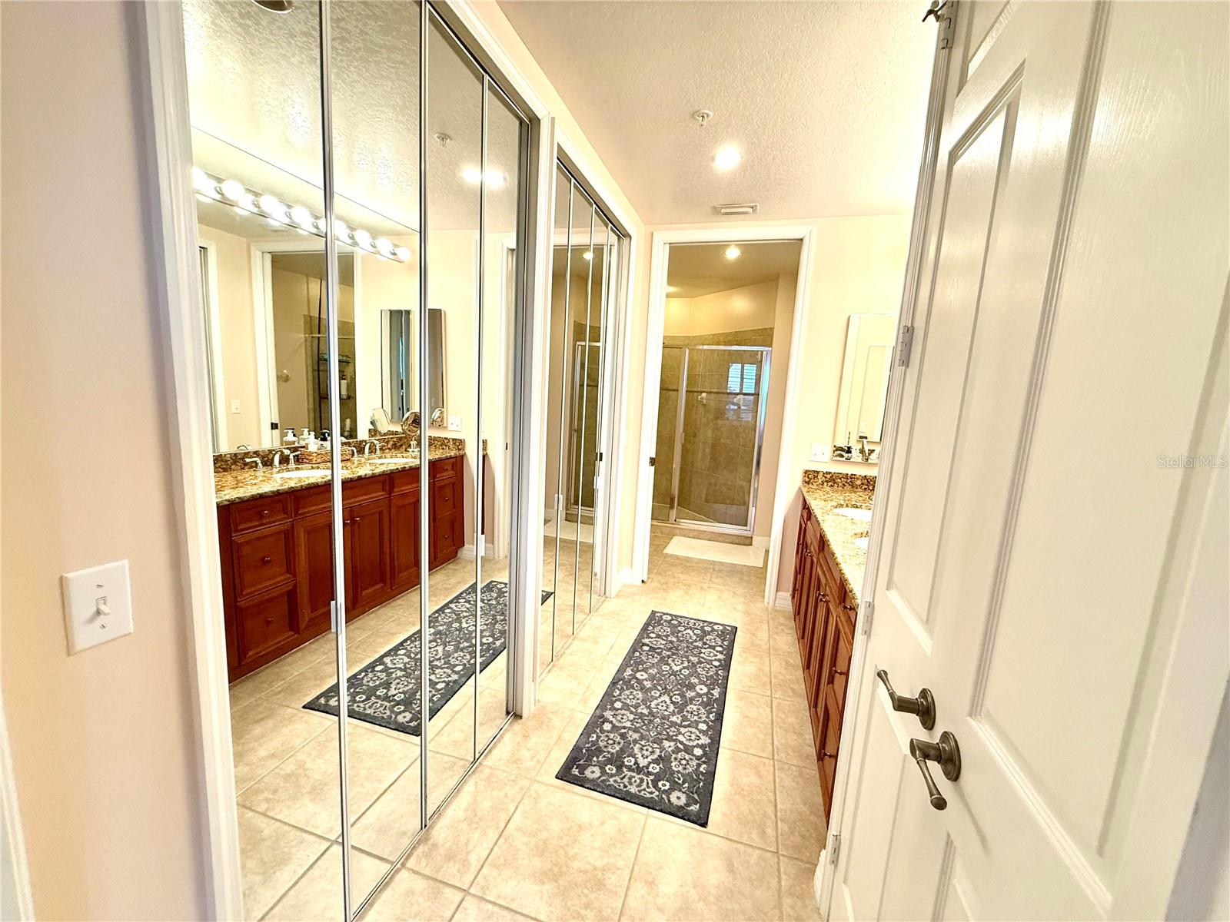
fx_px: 497
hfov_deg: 102.1
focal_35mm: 14
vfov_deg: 85.7
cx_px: 615
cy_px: 461
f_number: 2.2
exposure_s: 1/60
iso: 200
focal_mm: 2.22
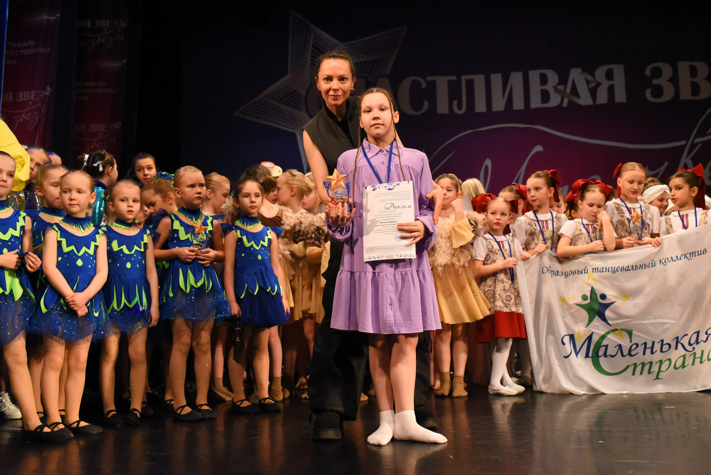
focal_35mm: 35
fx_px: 691
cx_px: 356
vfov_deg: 37.9
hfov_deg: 54.4
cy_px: 238
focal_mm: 35
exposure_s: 1/320
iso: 5000
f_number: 6.3
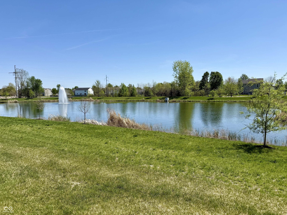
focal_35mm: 24
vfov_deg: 56.8
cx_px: 144
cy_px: 108
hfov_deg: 71.6
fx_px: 199
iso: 80
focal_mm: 6.76
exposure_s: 1/6173
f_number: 1.78
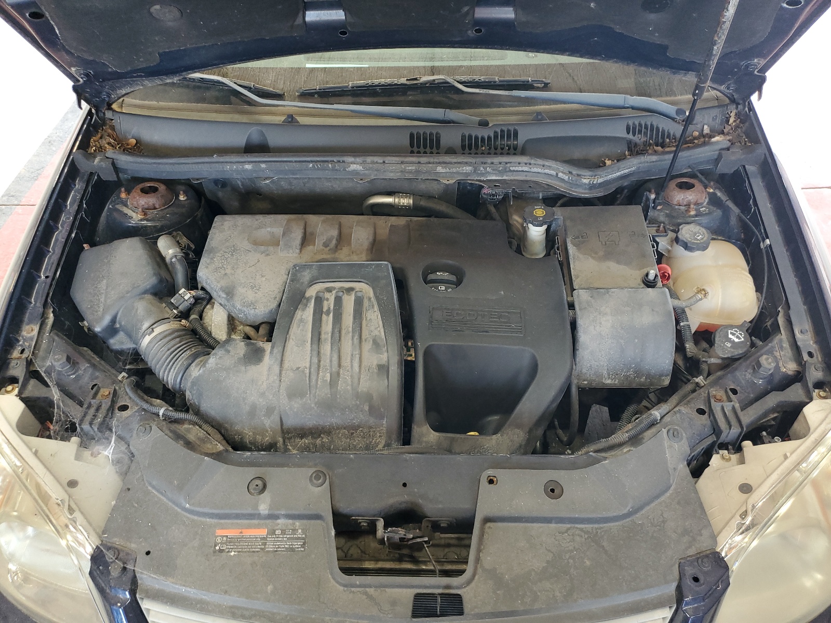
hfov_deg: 67.3
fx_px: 624
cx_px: 416
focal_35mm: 26
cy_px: 312
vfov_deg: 53.1
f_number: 1.5
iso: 119
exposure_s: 1/60.2
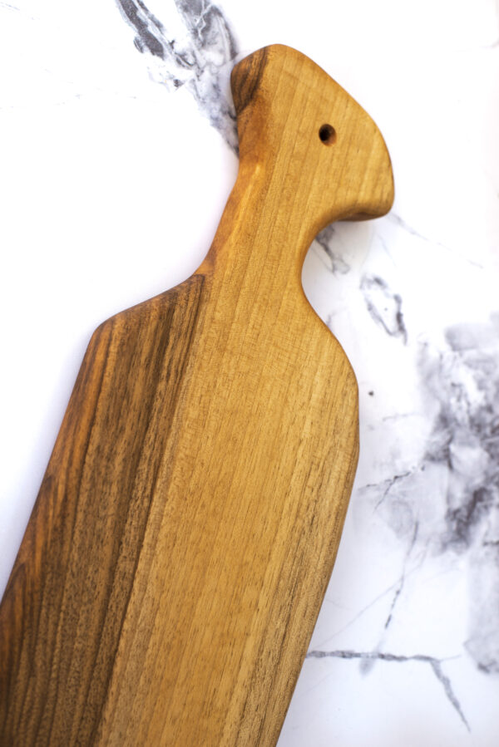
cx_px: 250
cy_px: 374
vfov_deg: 39.6
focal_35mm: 50
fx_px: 1039
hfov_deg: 27.0
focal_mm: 50
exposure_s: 1/60
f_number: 5.6
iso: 100
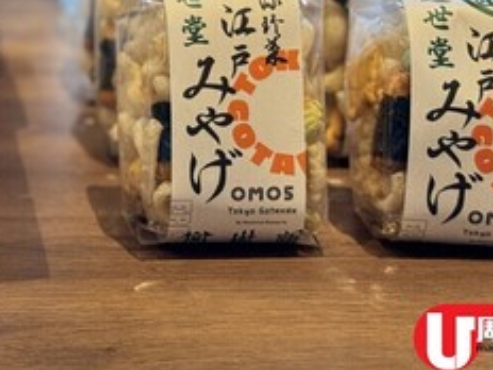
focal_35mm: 124
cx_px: -89
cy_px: -51
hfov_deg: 15.4
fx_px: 1766
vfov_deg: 11.7
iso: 125
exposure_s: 1/59
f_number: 1.78
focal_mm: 6.76
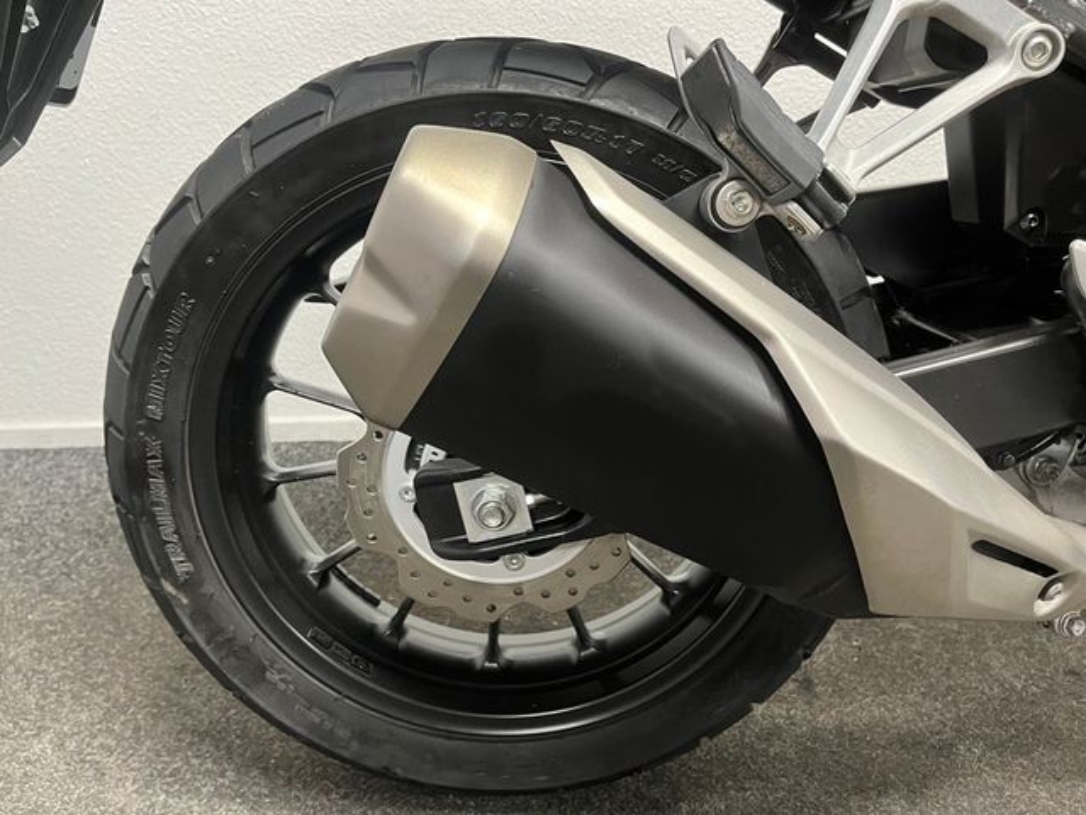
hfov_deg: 67.3
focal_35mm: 26
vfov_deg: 53.1
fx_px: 816
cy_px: 408
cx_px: 543
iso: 500
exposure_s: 1/50
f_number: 1.6
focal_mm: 5.1
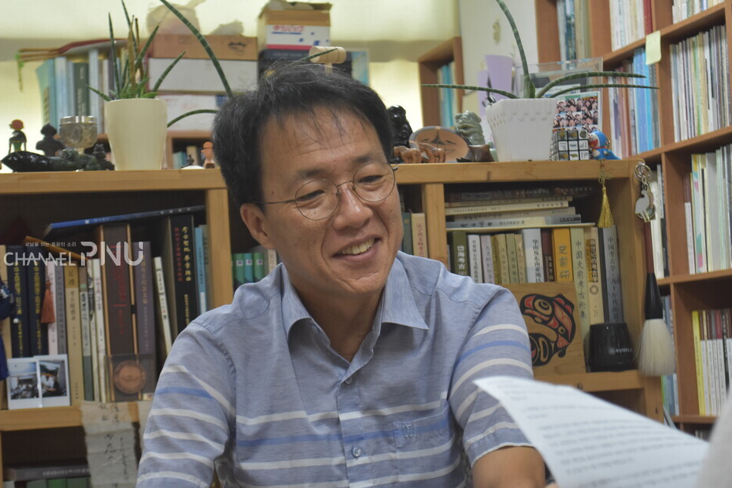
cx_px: 363
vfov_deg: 16.4
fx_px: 1698
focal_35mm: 84
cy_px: 242
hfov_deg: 24.3
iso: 1100
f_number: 5.6
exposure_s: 1/60
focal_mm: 55
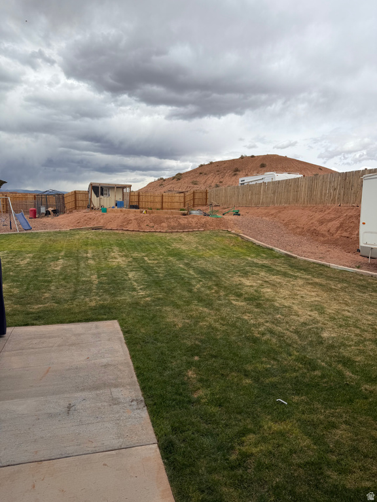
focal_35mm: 24
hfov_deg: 56.8
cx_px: 188
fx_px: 349
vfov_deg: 71.6
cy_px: 251
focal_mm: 6.76
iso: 80
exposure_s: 1/4167
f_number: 1.78
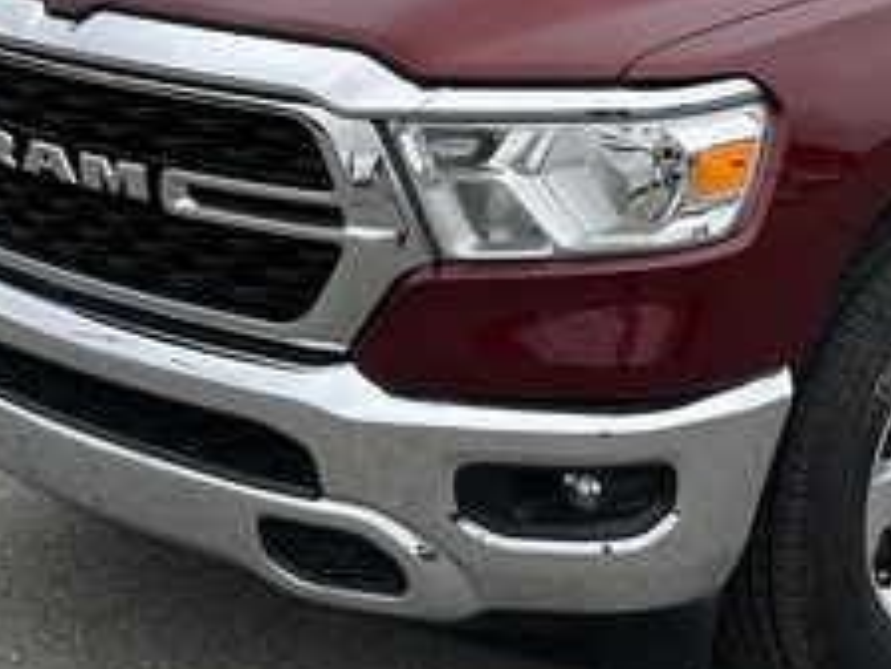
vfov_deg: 17.4
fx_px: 2136
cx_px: 839
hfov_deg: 22.8
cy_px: 24
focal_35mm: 83
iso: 25
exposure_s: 1/318
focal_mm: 3
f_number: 1.8
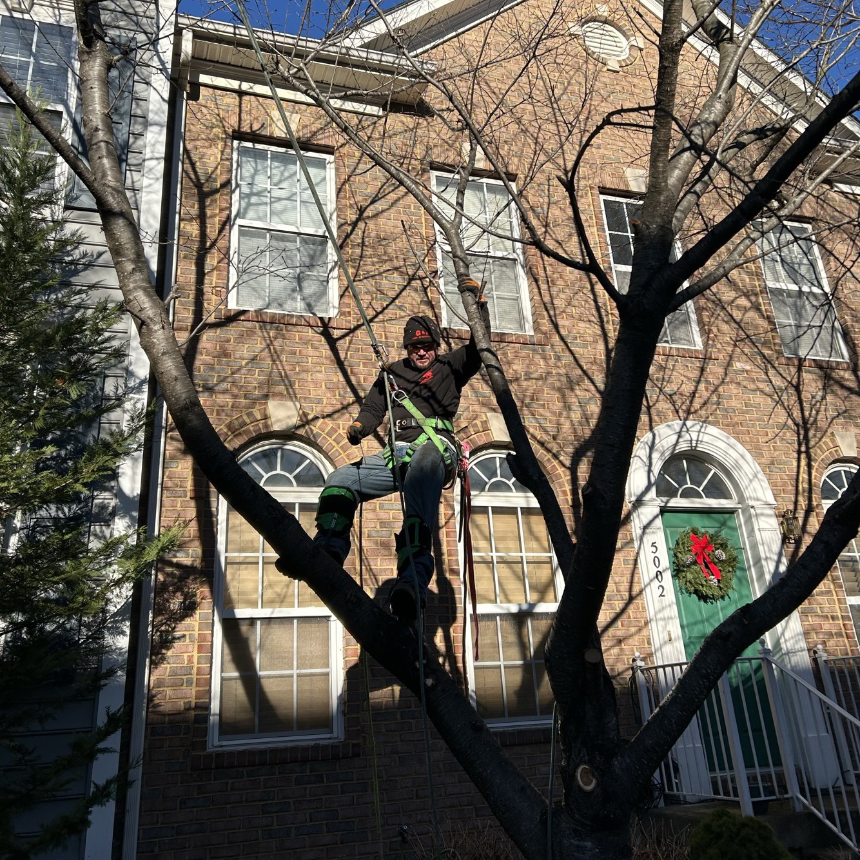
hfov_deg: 52.5
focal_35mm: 31
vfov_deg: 52.2
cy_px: 348
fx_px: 871
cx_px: 433
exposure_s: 1/3571
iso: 50
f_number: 1.5
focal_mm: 5.7
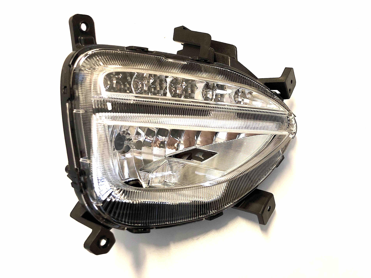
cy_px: 139
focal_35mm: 28
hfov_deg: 63.4
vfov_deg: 49.7
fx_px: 300
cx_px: 186
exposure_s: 1/14
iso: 40
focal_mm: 4
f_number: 1.8
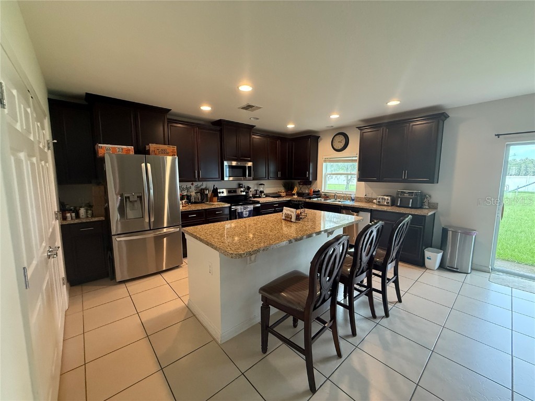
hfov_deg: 102.1
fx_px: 216
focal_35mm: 14
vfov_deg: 85.7
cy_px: 200
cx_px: 268
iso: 400
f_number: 2.2
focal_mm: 2.22
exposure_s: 1/60
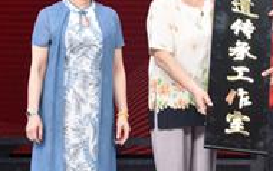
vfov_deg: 7.1
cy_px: 22
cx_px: 254
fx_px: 1385
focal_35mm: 186
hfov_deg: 11.2
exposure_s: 1/60
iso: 100
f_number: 4.5
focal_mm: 42
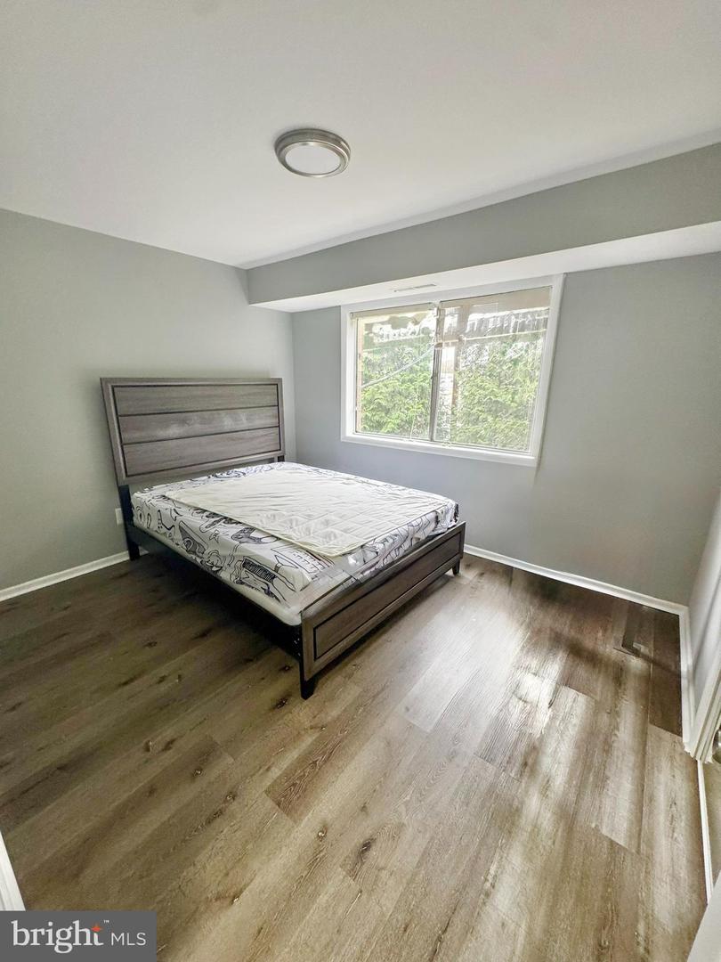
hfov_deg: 85.7
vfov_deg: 102.1
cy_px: 481
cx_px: 360
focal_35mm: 14
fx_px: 389
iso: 250
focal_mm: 2.22
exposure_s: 1/120
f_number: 2.2
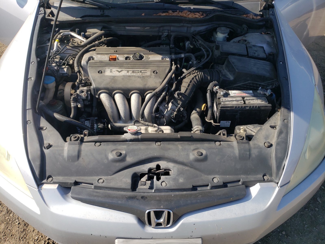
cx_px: 162
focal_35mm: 26
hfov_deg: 67.3
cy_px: 122
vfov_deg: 53.1
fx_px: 244
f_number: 1.5
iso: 50
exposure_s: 1/2000
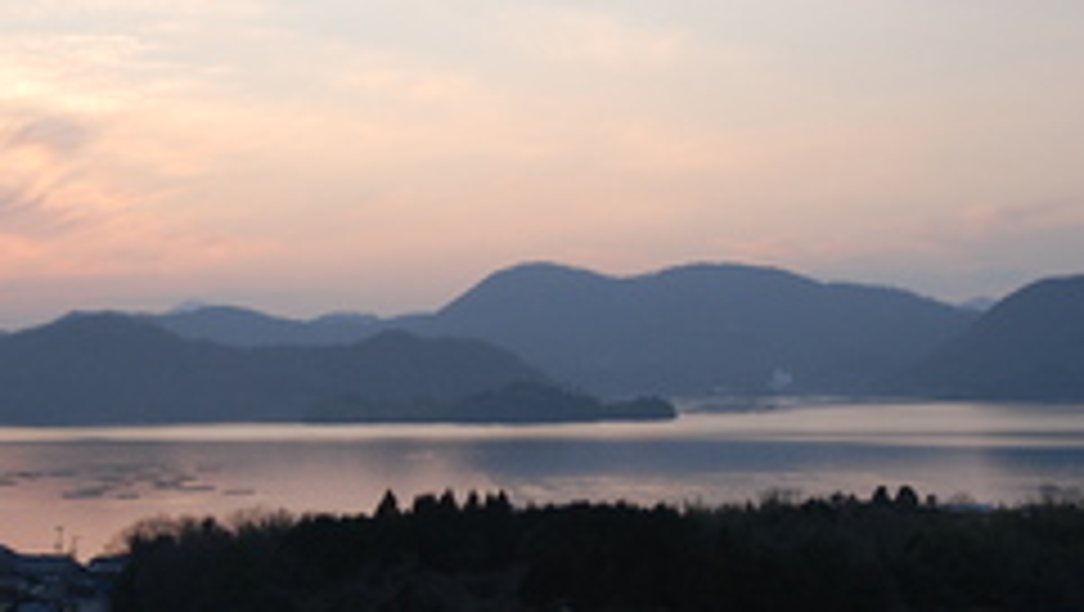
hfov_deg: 28.9
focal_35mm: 73
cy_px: 434
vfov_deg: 16.5
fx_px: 2100
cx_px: 540
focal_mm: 28
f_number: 4
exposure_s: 1/500
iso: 400
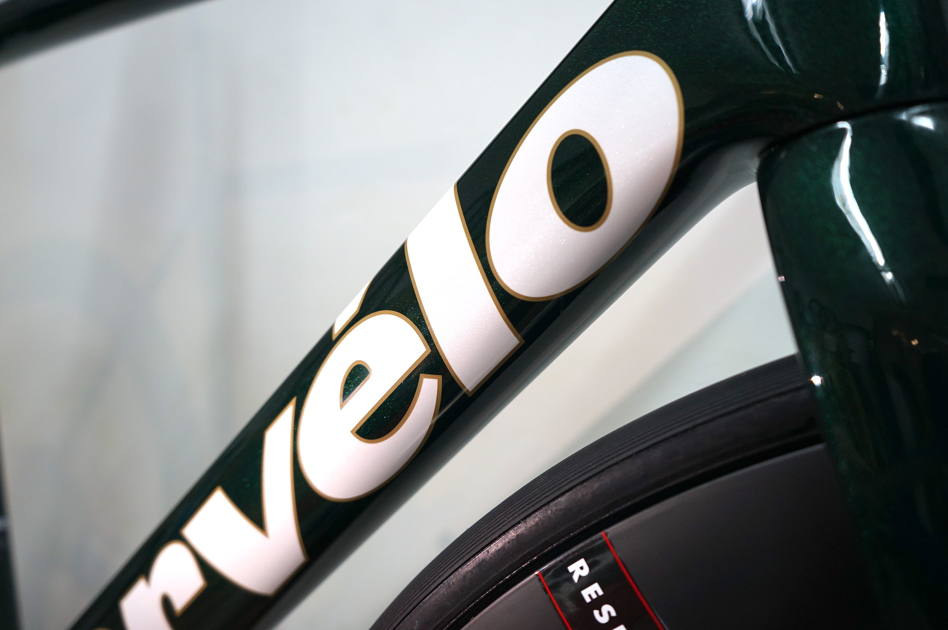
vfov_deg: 46.3
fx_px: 737
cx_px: 474
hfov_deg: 65.5
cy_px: 315
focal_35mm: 28
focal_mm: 28
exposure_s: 1/60
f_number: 4
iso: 400
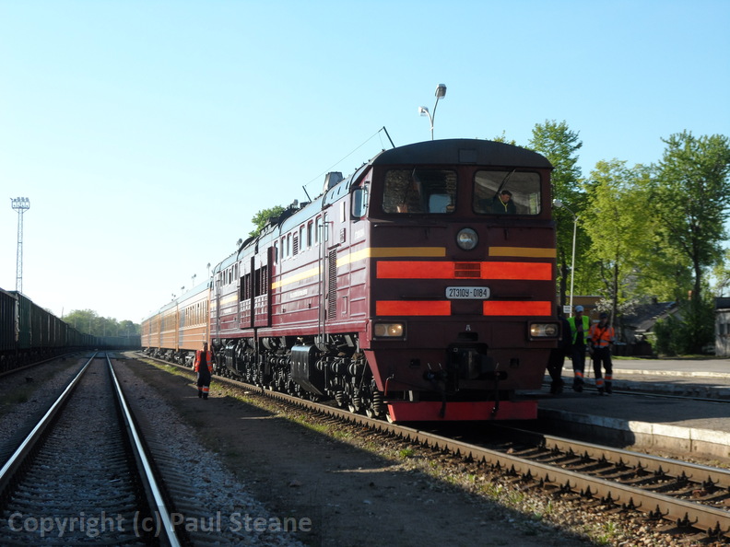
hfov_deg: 27.8
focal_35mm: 70
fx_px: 1476
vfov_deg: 21.0
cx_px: 365
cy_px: 274
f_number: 4.6
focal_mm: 12.8
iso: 80
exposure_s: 1/350
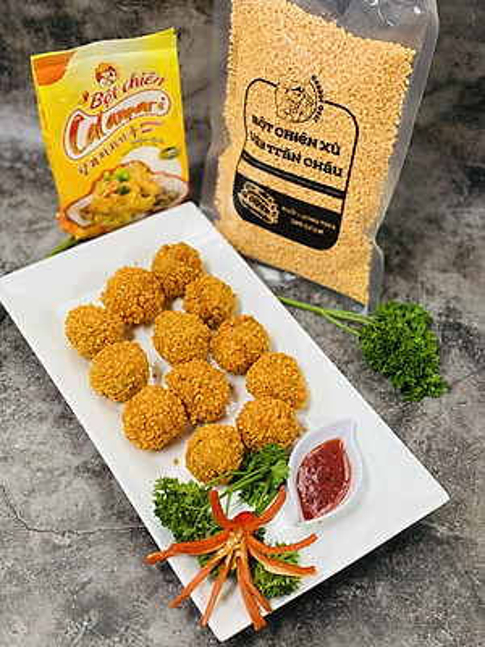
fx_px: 971
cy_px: 324
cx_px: 242
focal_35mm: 52
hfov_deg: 28.0
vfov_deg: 36.8
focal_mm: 6
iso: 200
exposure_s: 1/100
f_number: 2
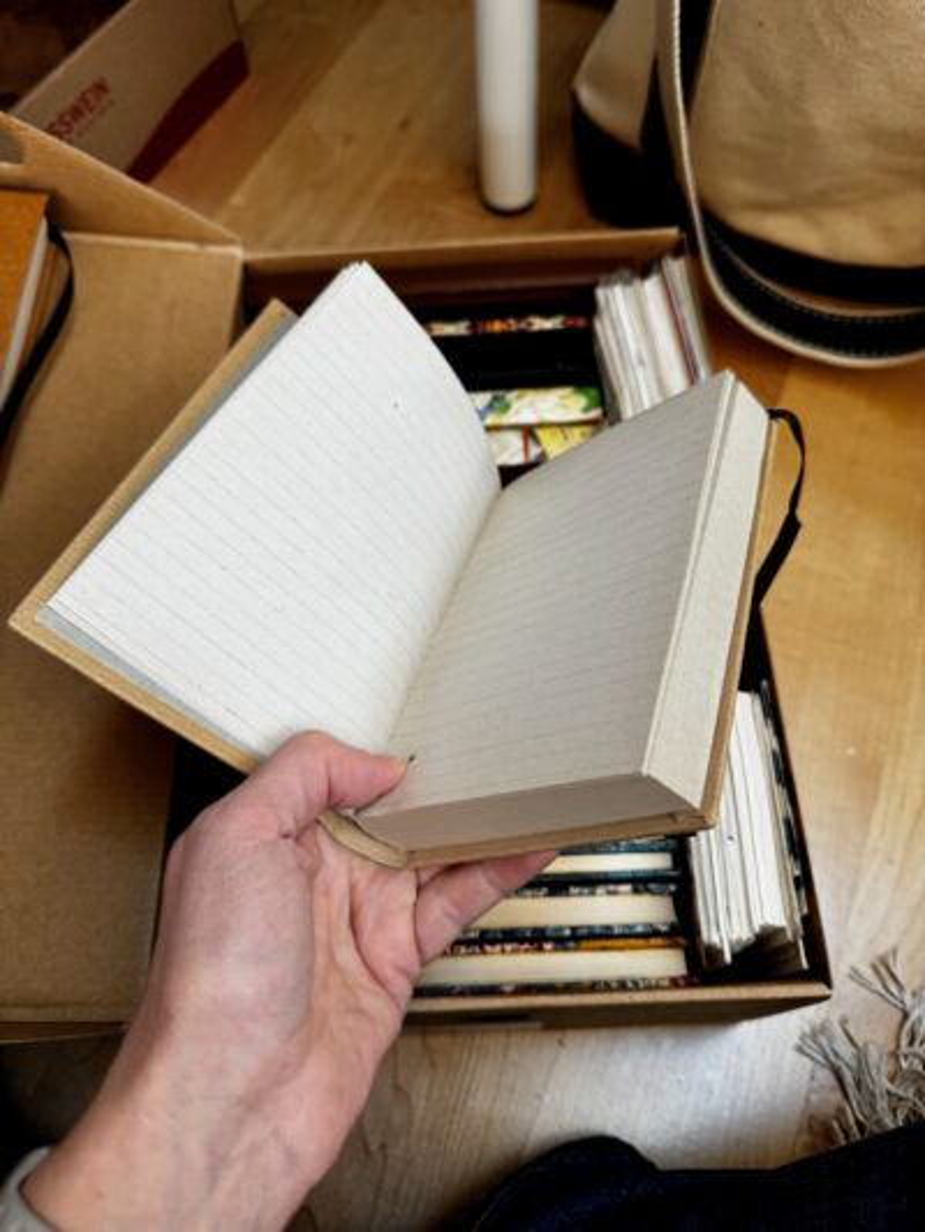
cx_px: 462
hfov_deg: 56.8
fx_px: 855
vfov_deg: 71.6
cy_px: 616
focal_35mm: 24
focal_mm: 6.76
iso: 200
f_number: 1.78
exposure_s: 1/90
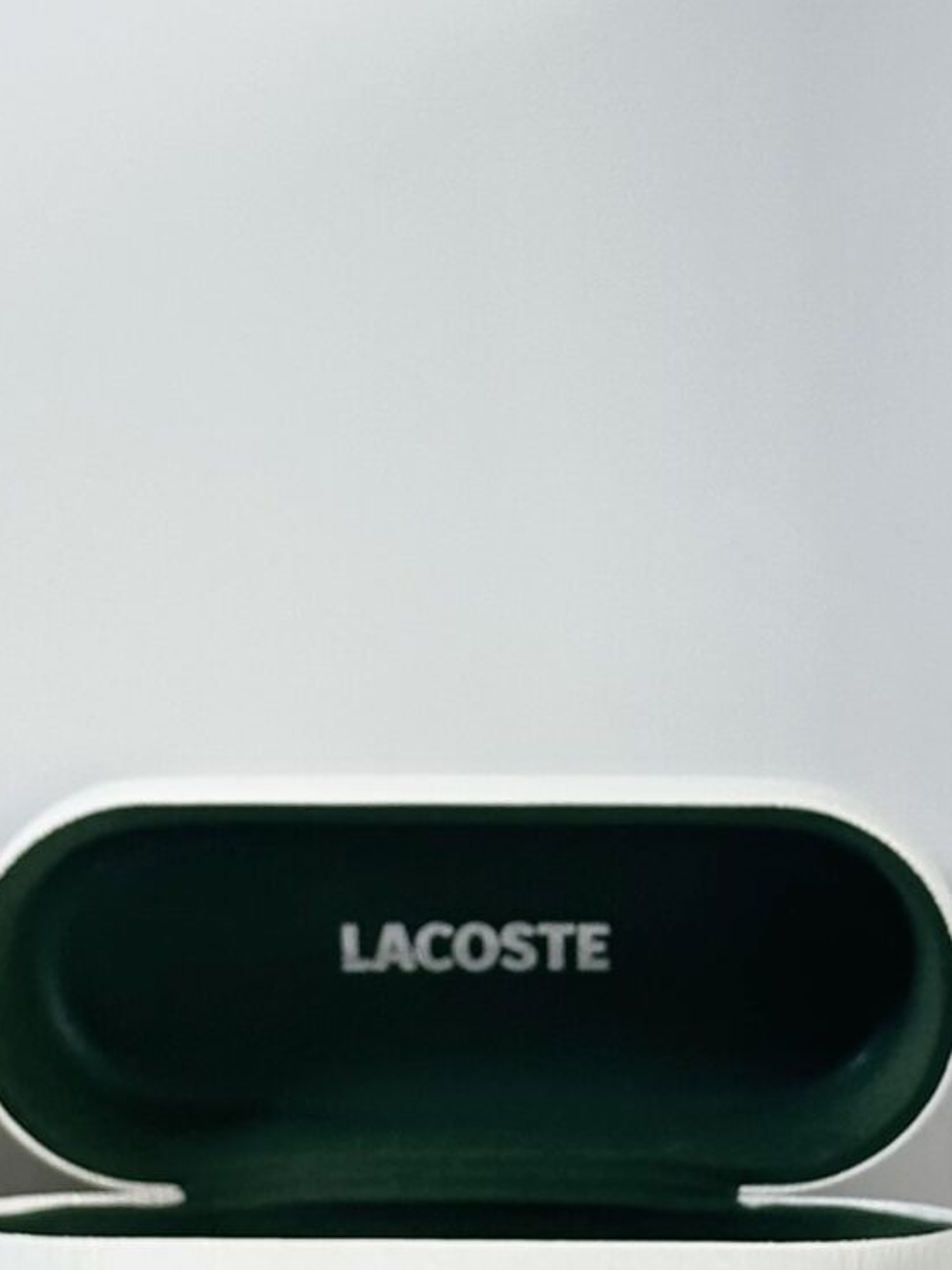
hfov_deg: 8.9
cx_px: 758
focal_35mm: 166
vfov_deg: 11.8
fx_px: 6087
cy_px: 1059
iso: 64
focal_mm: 6.86
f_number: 1.78
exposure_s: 1/100
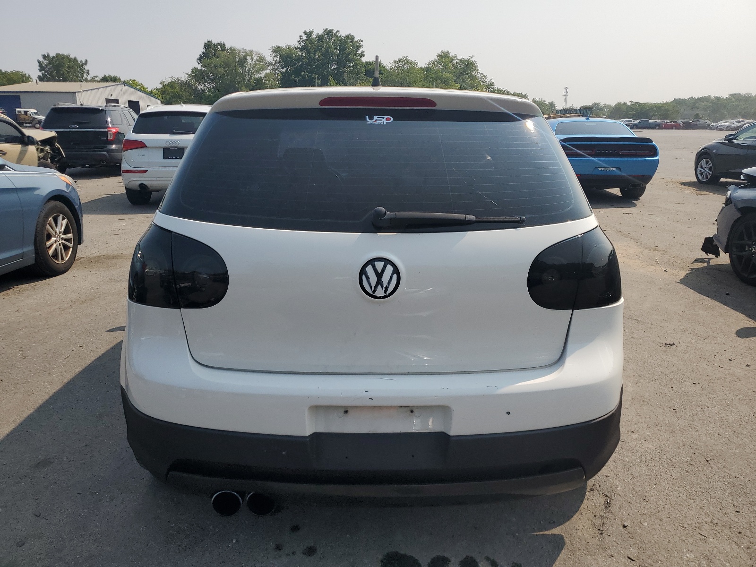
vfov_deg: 53.1
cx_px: 378
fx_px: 568
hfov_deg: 67.3
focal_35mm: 26
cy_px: 284
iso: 50
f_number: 1.5
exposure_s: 1/5000
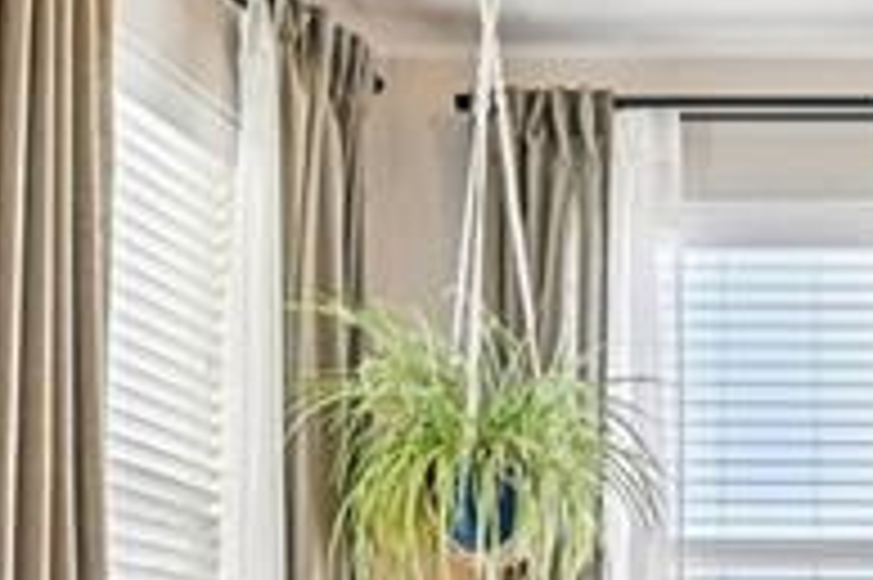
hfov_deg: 23.9
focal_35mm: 74
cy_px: 764
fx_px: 1793
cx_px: 1148
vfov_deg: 17.2
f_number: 8
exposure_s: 1/15
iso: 160
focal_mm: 14
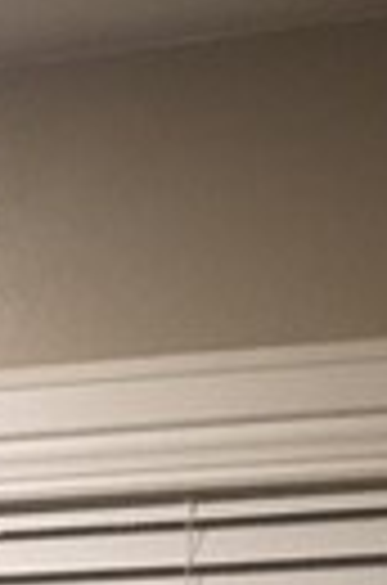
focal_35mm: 149
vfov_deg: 12.5
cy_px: 1076
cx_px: -752
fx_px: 2415
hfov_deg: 8.0
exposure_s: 1/15
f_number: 2.2
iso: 100
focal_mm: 4.15
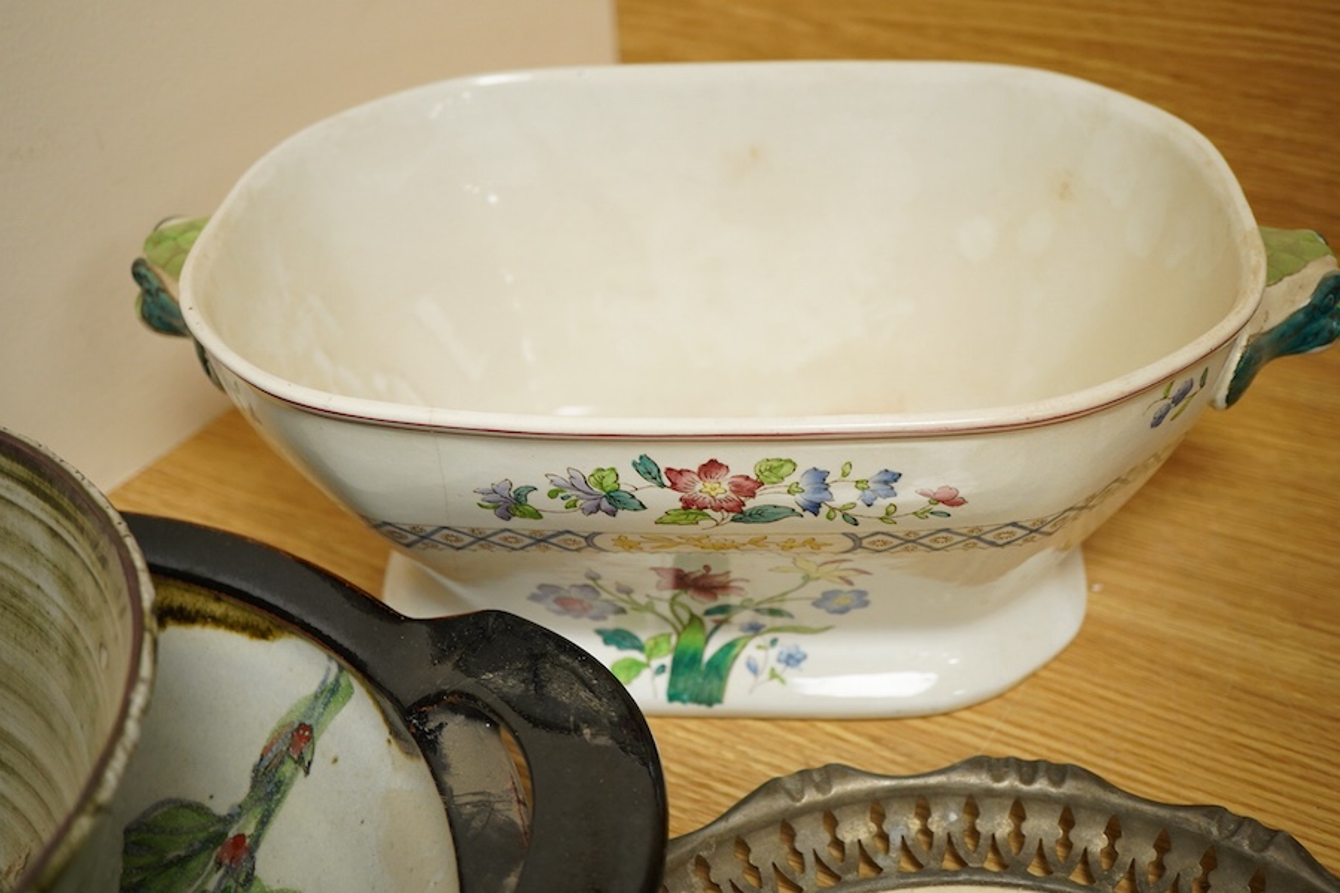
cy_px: 446
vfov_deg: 29.9
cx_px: 670
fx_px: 1675
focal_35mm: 45
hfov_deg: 43.6
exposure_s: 1/125
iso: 1250
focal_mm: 30
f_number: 5.6
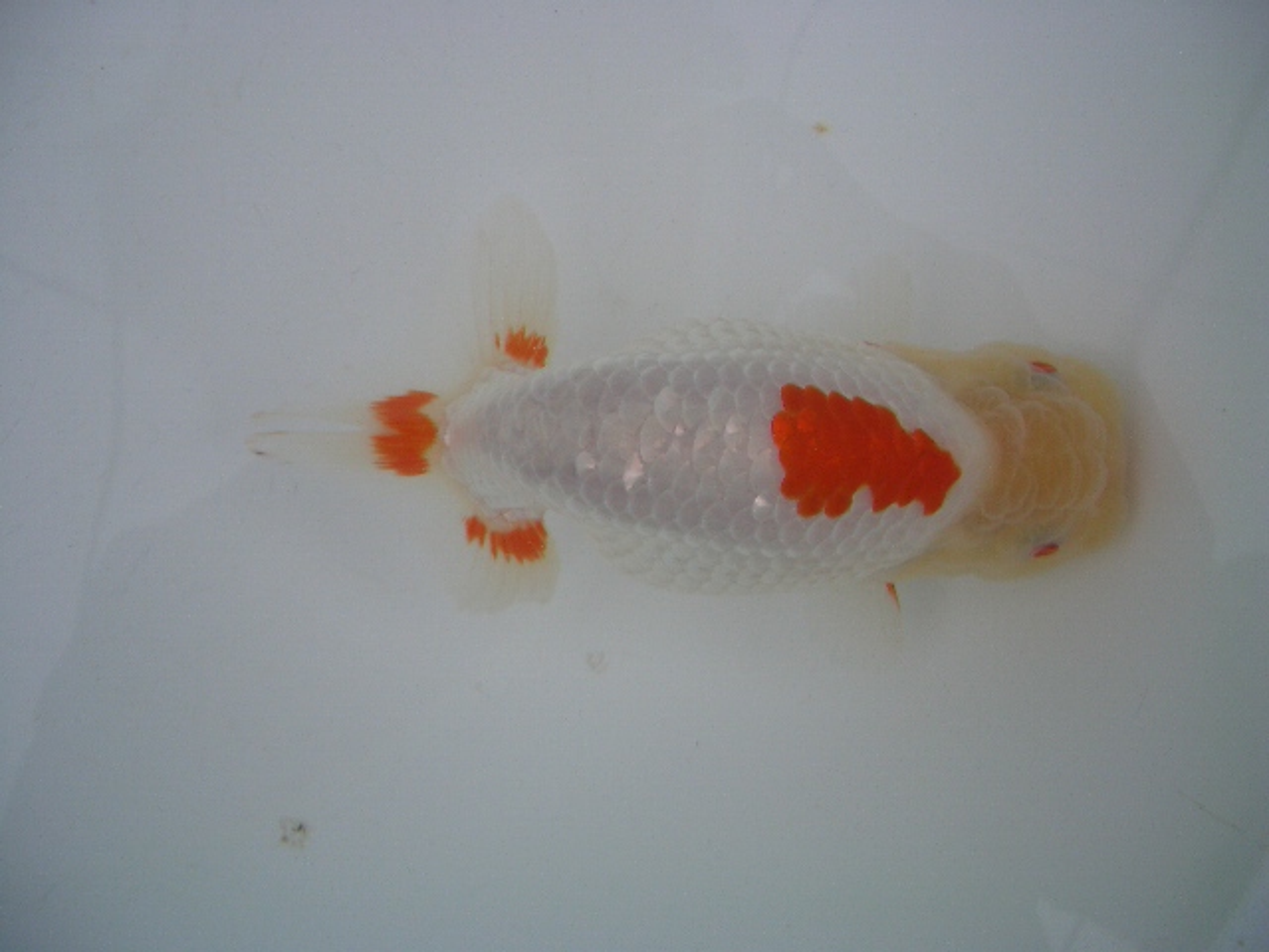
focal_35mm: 35
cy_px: 476
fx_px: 1283
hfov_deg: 52.6
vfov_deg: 40.7
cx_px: 634
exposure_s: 1/640
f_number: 2.6
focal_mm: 5.8
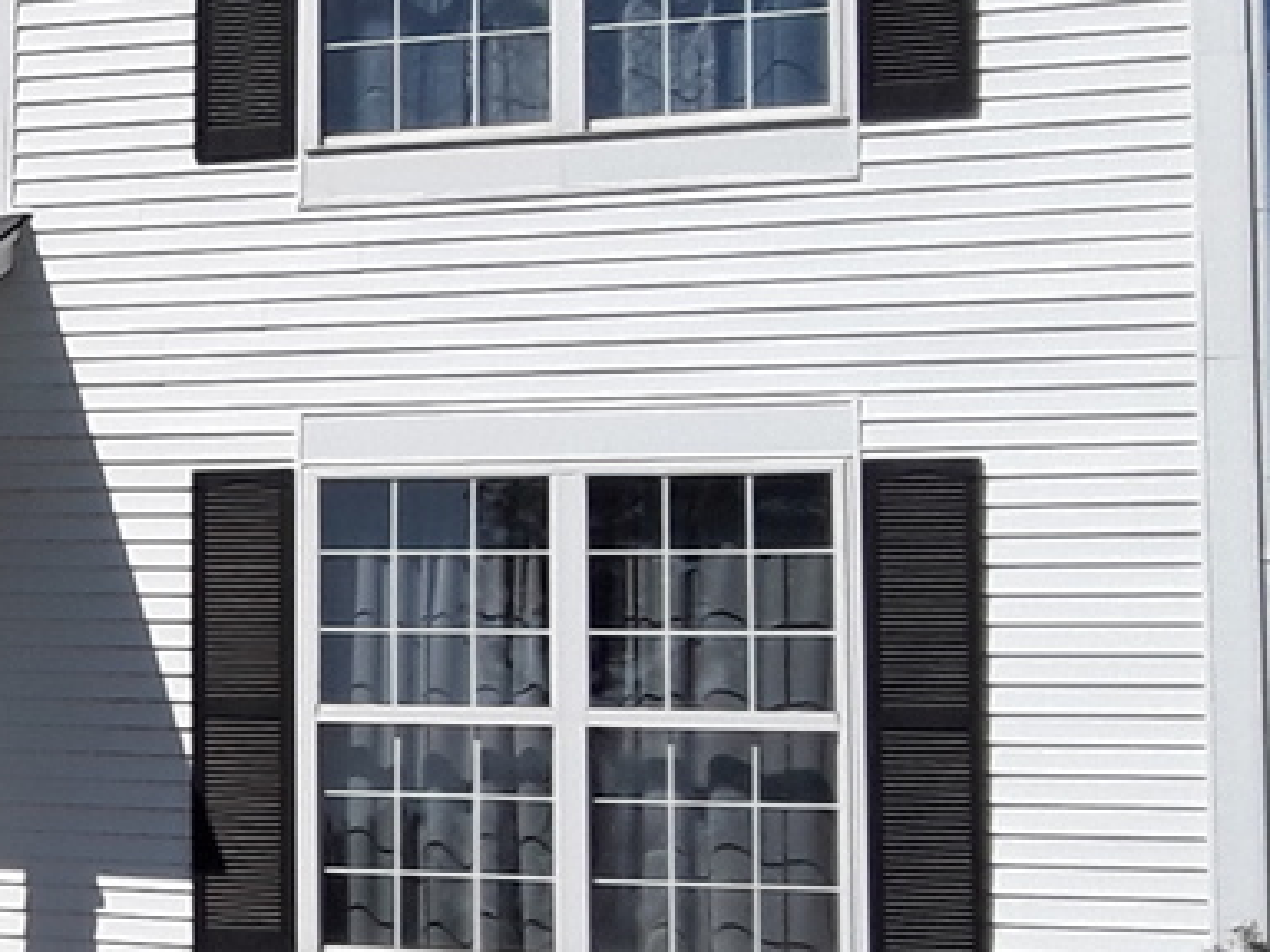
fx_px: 3852
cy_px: 496
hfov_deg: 15.7
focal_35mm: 105
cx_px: -1101
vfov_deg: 14.1
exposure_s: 1/3802
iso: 40
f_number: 1.9
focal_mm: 2.9
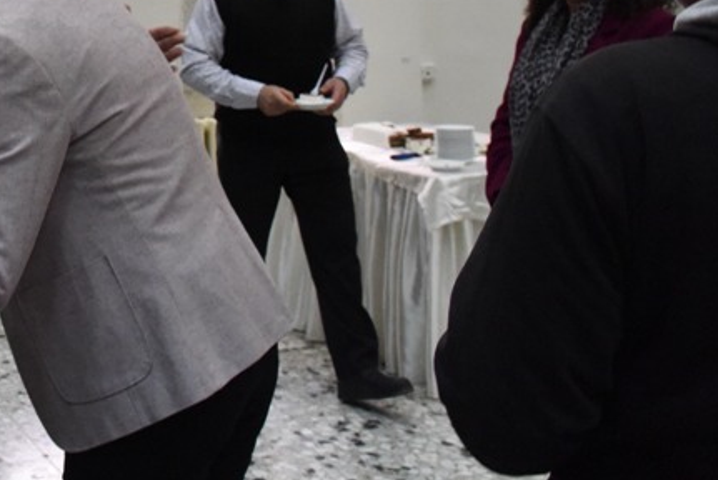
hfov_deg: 30.2
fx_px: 1138
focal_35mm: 57
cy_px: -16
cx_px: -127
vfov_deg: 22.7
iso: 6400
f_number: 8
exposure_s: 1/250
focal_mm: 24
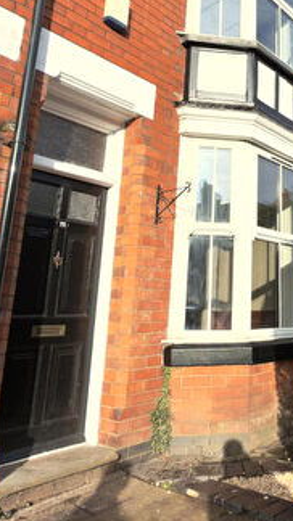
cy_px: 186
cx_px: 262
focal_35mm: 33
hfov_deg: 33.7
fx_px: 456
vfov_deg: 58.5
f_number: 2.2
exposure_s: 1/763
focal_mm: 2.22
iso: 16
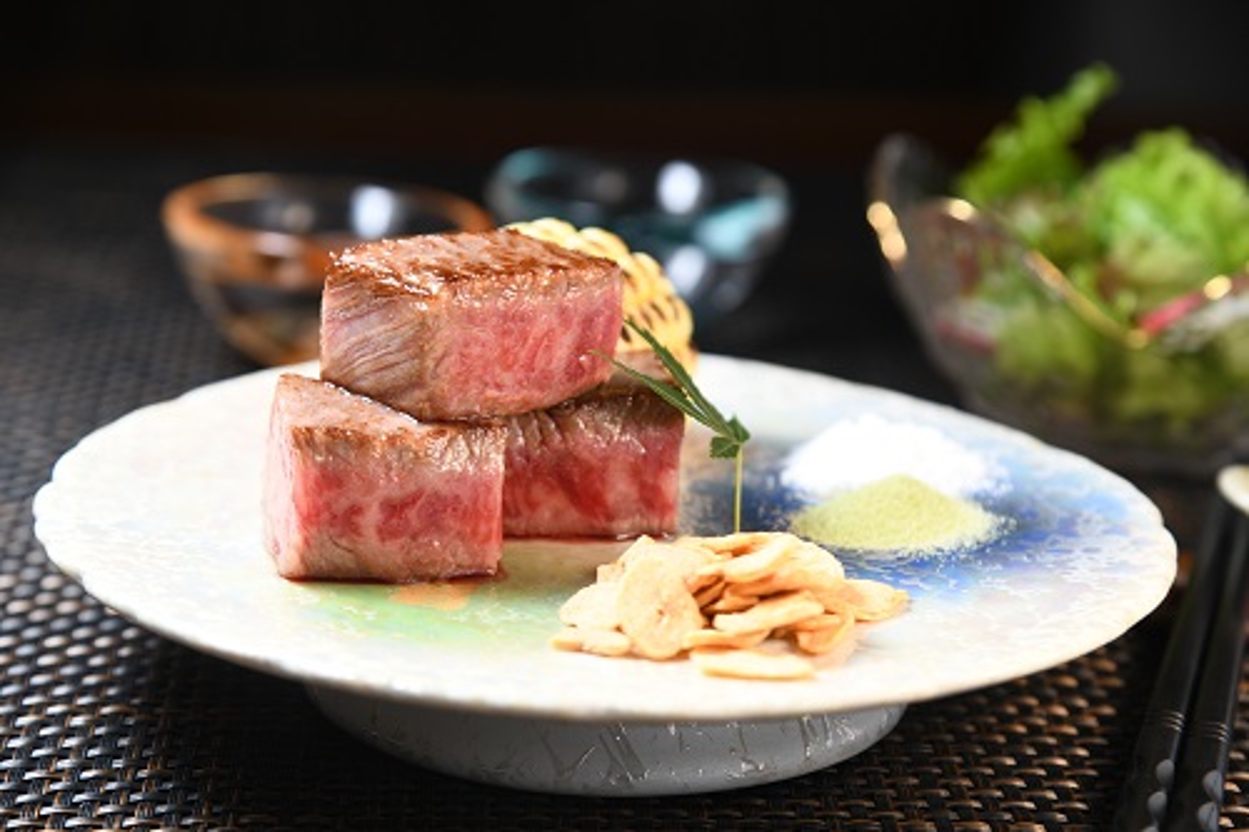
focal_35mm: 105
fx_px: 3642
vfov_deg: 13.0
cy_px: 416
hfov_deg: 19.5
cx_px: 624
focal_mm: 105
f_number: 6.3
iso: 100
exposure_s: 1/40
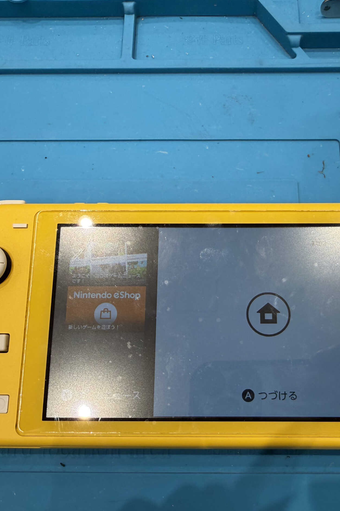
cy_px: 255
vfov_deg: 55.8
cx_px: 258
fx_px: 482
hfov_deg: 37.8
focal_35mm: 34
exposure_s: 1/120
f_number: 2.2
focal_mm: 2.22
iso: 80
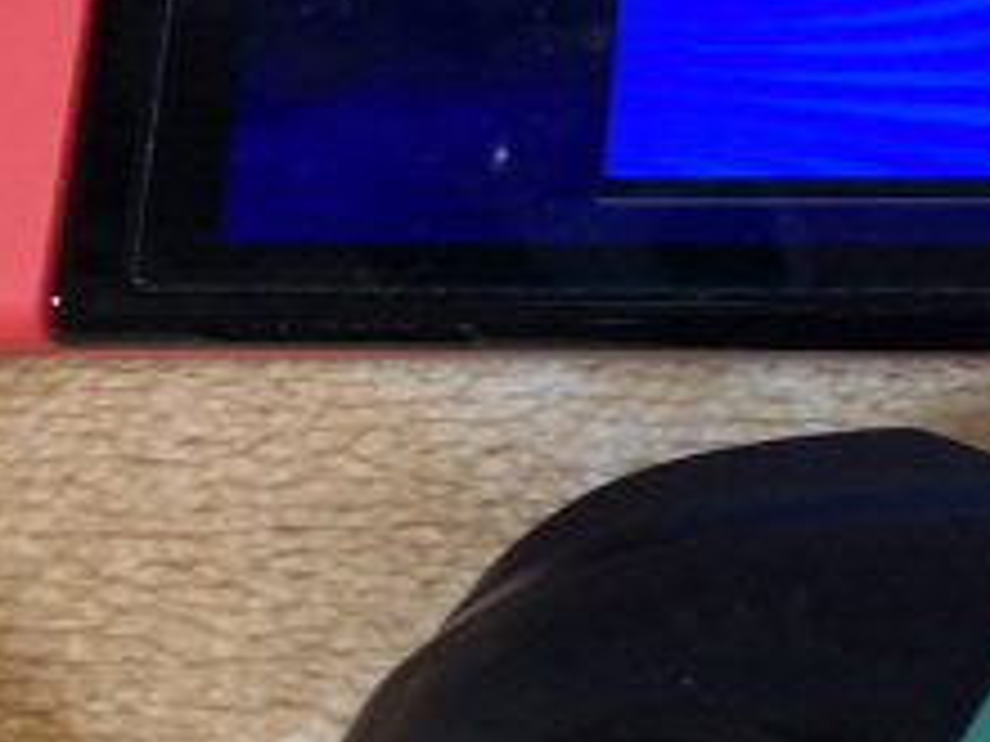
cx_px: 1346
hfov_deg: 17.8
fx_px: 2917
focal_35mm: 102
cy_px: -486
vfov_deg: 13.4
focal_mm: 3.99
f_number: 1.8
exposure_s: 1/50
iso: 160
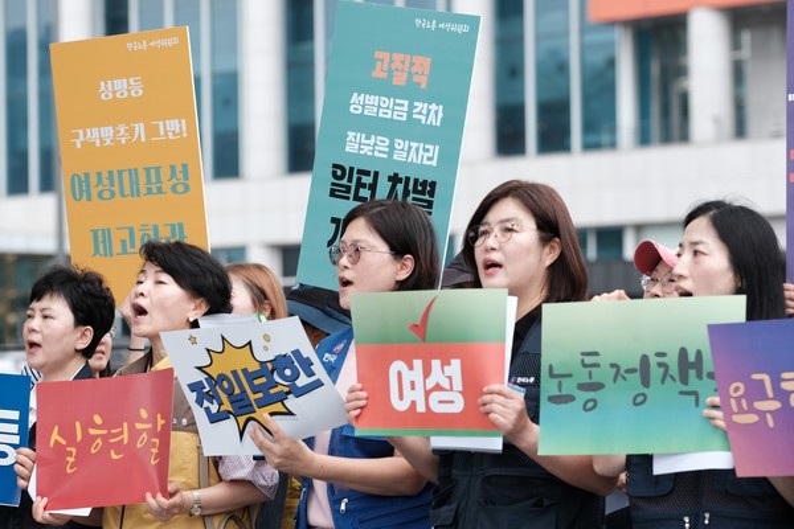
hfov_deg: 15.2
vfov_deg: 10.2
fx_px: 2977
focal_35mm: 135
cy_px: 264
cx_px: 397
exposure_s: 1/500
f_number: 3.2
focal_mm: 90
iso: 400
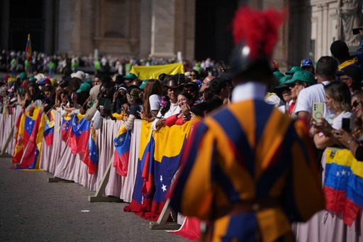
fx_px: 1210
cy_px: 121
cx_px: 182
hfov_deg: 17.1
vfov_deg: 11.4
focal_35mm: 120
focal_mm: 120
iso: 200
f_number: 2.8
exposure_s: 1/8000
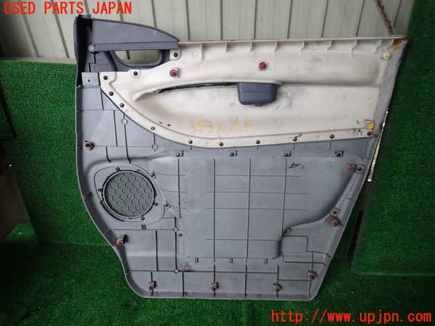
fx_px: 314
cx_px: 218
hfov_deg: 69.4
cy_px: 163
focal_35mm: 25
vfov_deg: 54.9
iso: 200
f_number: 2
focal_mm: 4.5
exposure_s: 1/100
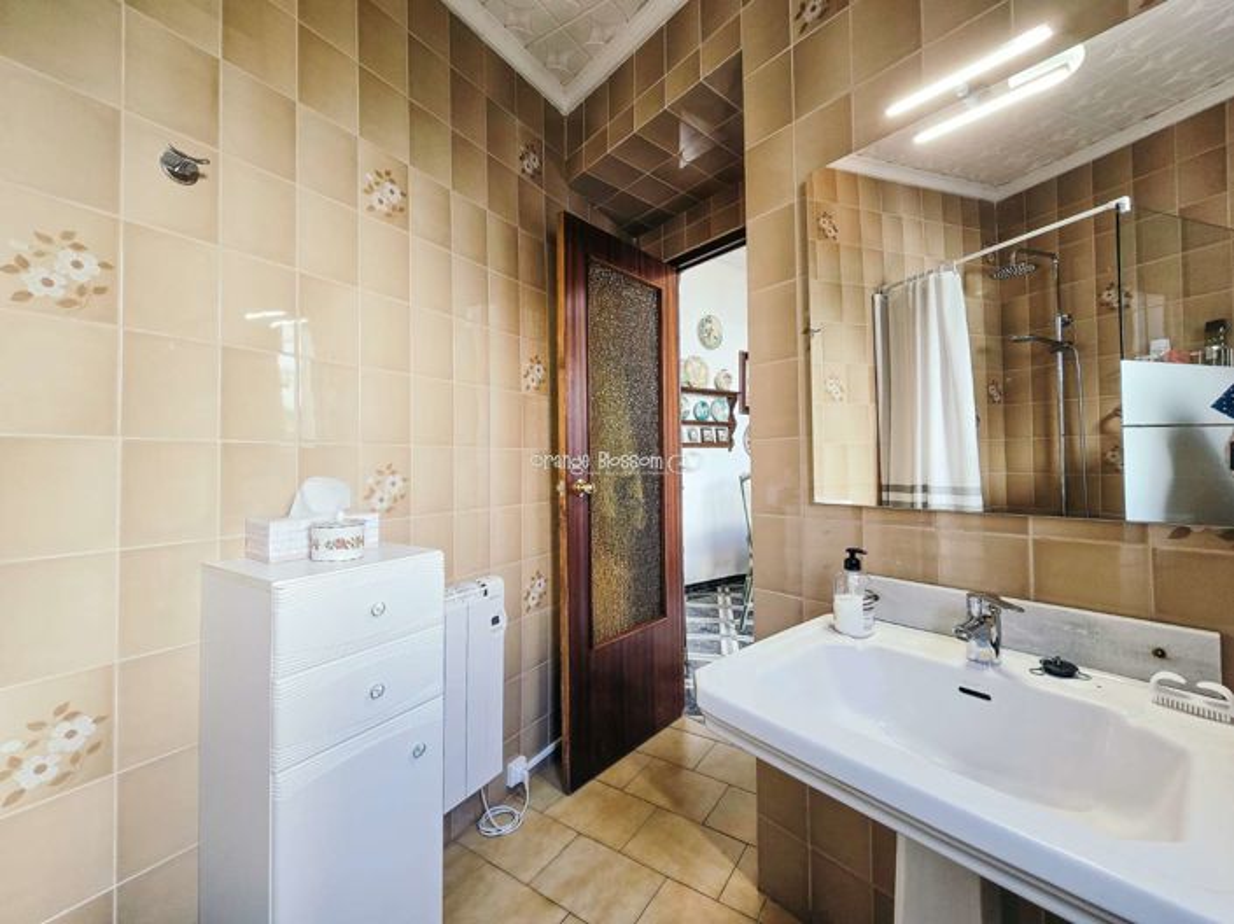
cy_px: 462
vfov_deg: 89.9
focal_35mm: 13
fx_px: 463
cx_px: 617
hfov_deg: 106.2
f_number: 2.2
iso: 100
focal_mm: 2.2
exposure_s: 1/50
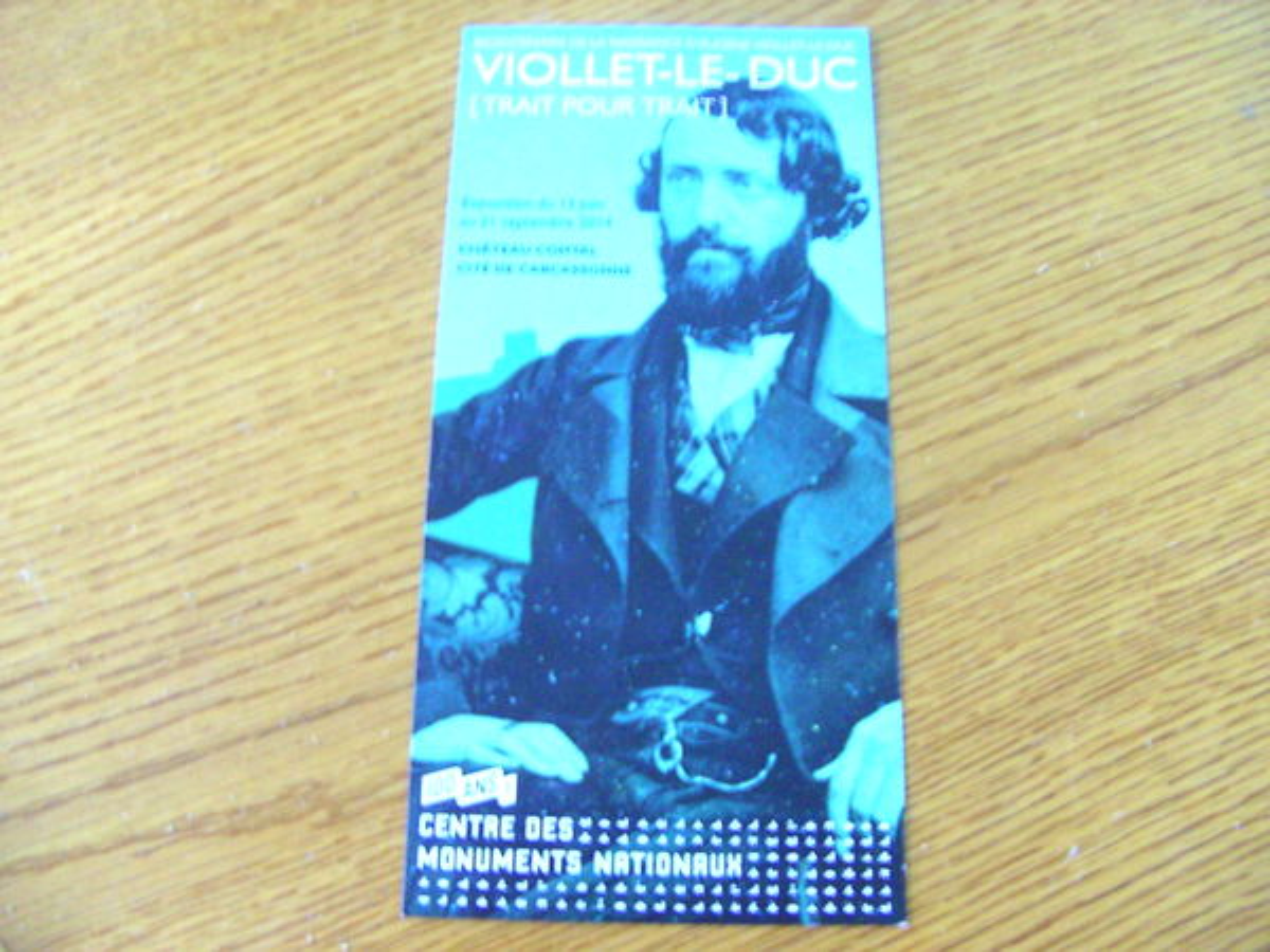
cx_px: 635
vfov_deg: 38.7
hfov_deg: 50.1
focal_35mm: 37
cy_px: 476
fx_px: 1357
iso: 640
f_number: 2.8
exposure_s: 1/3.7
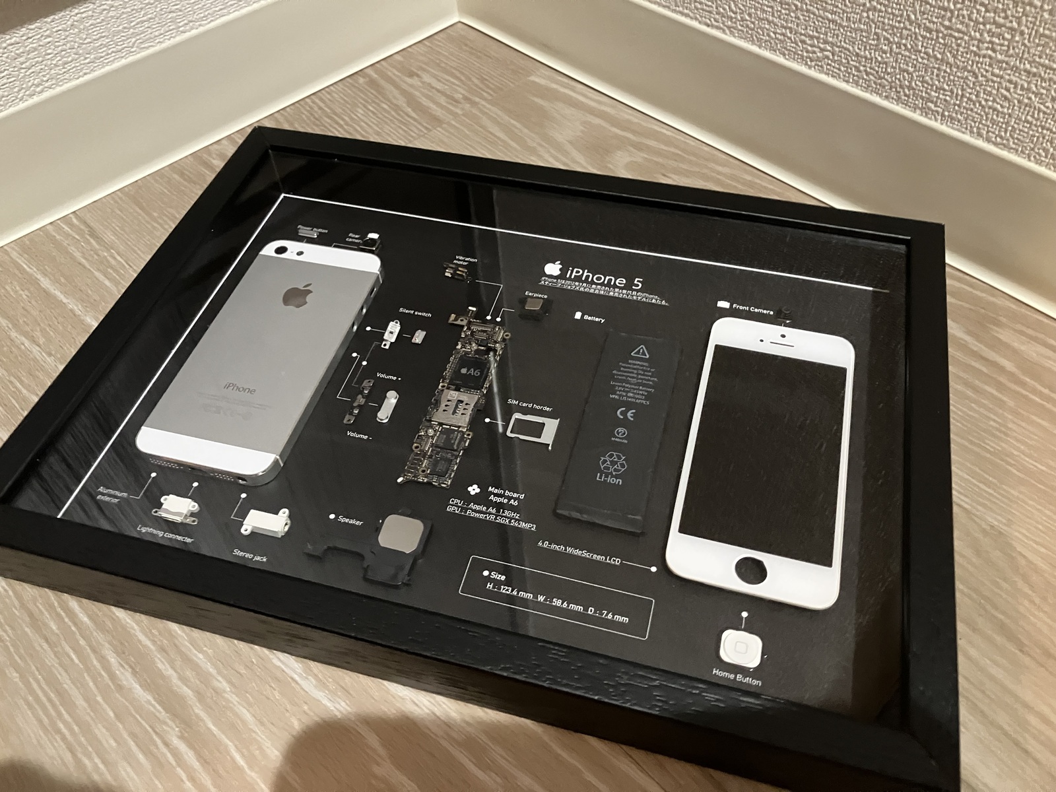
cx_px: 528
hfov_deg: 63.4
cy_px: 396
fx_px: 854
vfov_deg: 49.7
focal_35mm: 28
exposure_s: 1/29
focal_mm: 3.99
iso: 640
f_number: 1.8
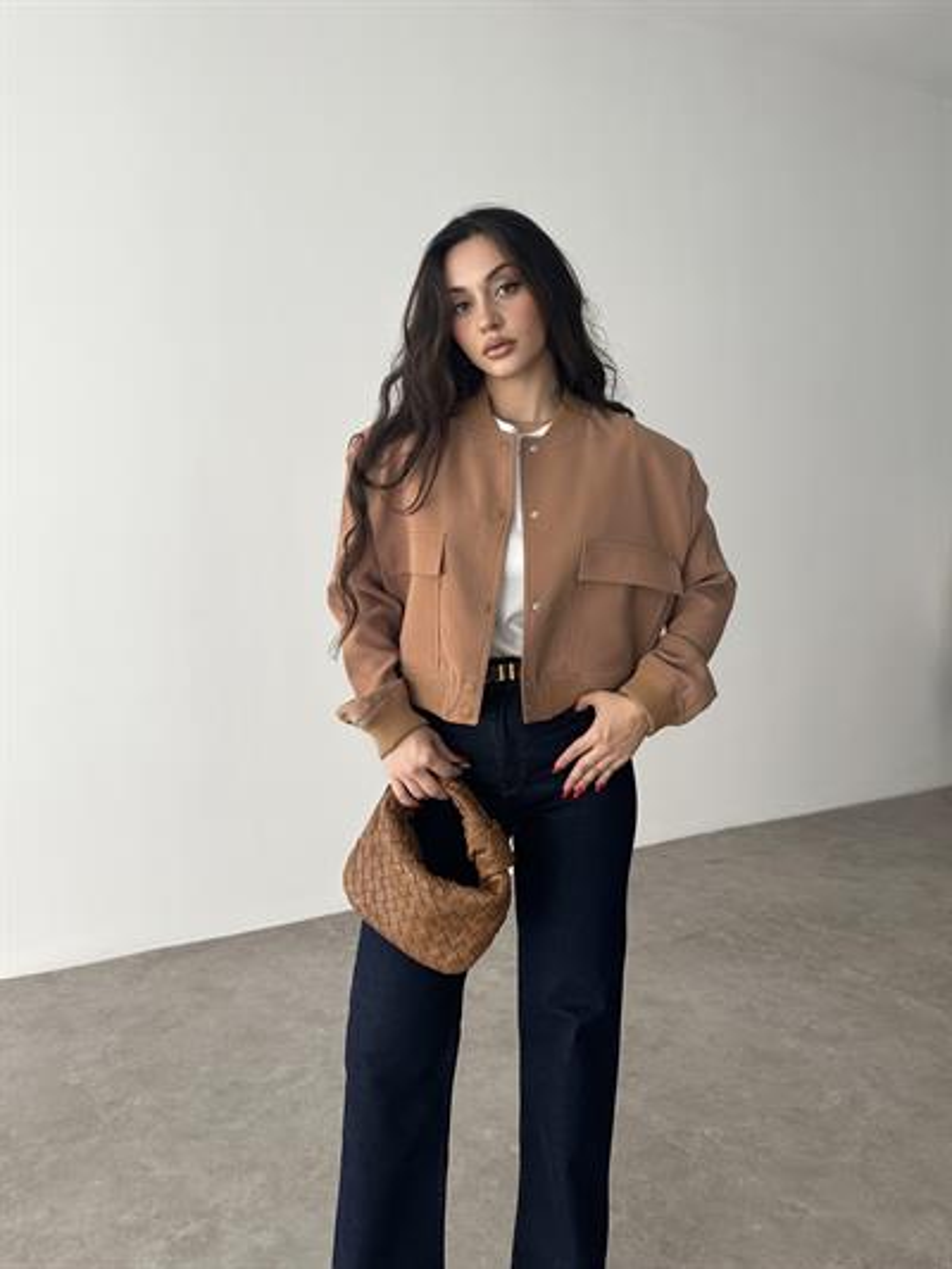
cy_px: 634
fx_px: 880
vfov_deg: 71.6
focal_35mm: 24
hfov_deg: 56.8
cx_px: 476
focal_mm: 6.86
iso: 80
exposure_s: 1/610
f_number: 1.8
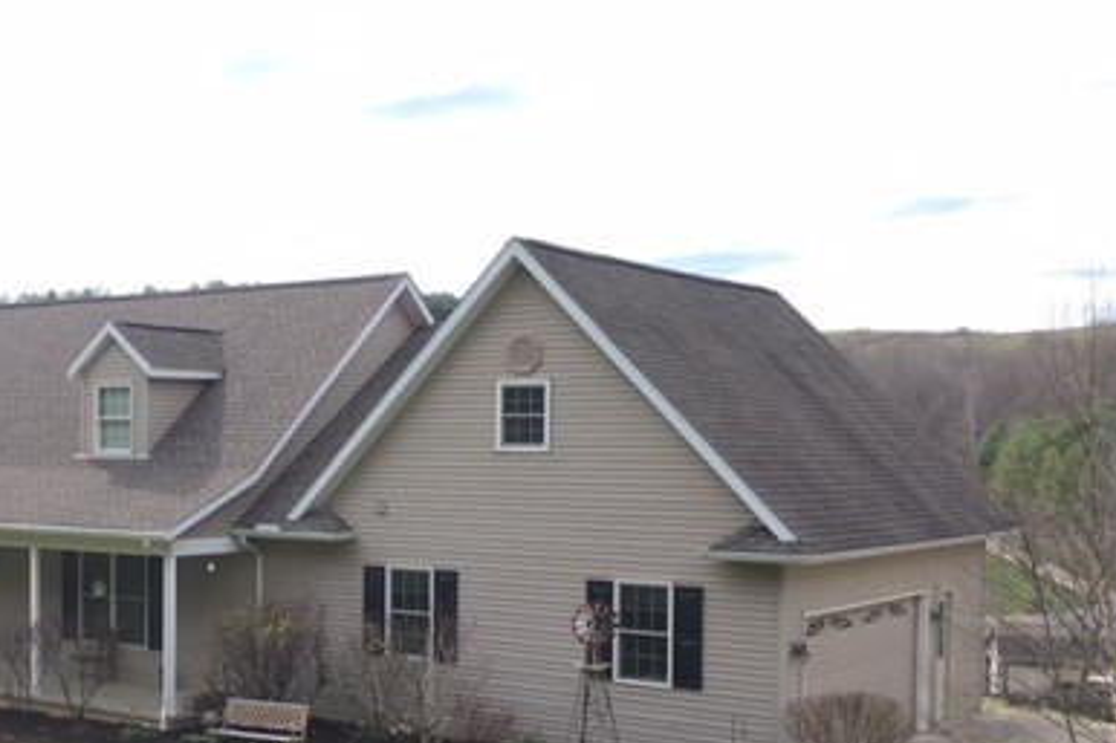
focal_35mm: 50
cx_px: 269
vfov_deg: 26.8
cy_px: 512
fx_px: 1549
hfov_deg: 38.5
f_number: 2.2
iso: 25
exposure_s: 1/699
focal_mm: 4.15
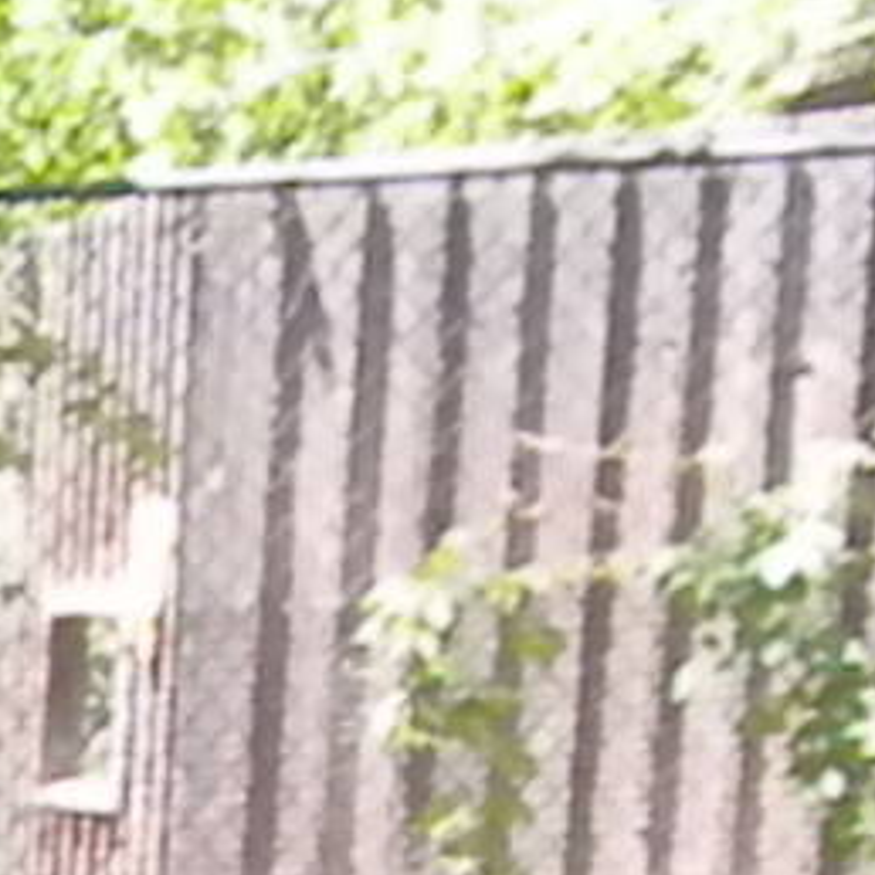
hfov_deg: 7.8
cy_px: 1892
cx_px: -1469
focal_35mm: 203
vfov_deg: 8.1
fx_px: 5805
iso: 640
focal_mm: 6.6
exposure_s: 1/438
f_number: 3.5
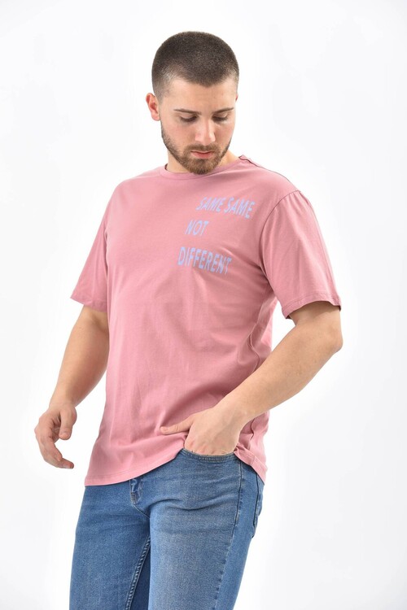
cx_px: 204
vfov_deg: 17.6
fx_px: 1967
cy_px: 305
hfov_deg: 11.8
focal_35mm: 116
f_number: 7.1
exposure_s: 1/160
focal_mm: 116
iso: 100
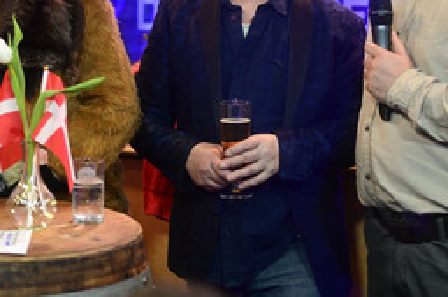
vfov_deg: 11.0
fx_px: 1540
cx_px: 215
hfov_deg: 16.5
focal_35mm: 124
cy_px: 37
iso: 5000
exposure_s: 1/200
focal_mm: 70
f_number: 2.8
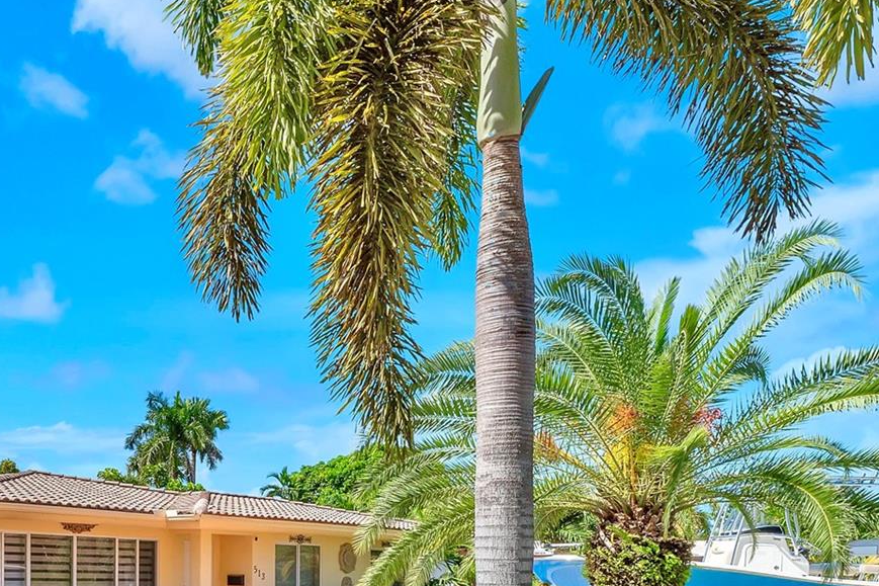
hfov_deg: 52.3
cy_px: 621
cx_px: 138
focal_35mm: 33
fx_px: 806
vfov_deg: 35.1
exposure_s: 1/25
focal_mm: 14
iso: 320
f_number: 18
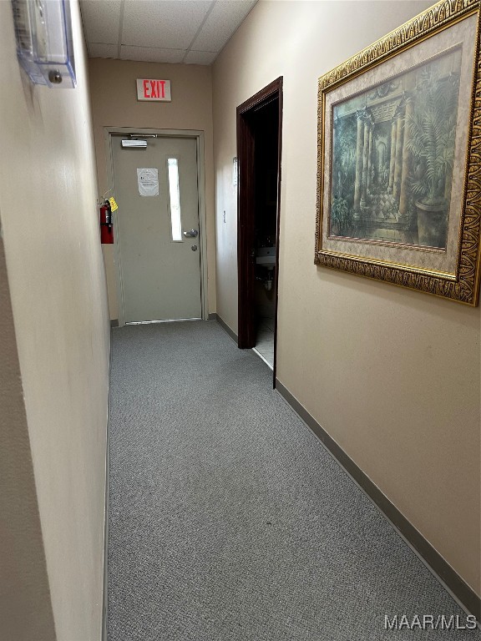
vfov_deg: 71.6
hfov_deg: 56.8
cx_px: 240
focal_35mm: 24
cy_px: 320
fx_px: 445
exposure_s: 1/60
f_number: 1.78
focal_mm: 6.86
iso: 200
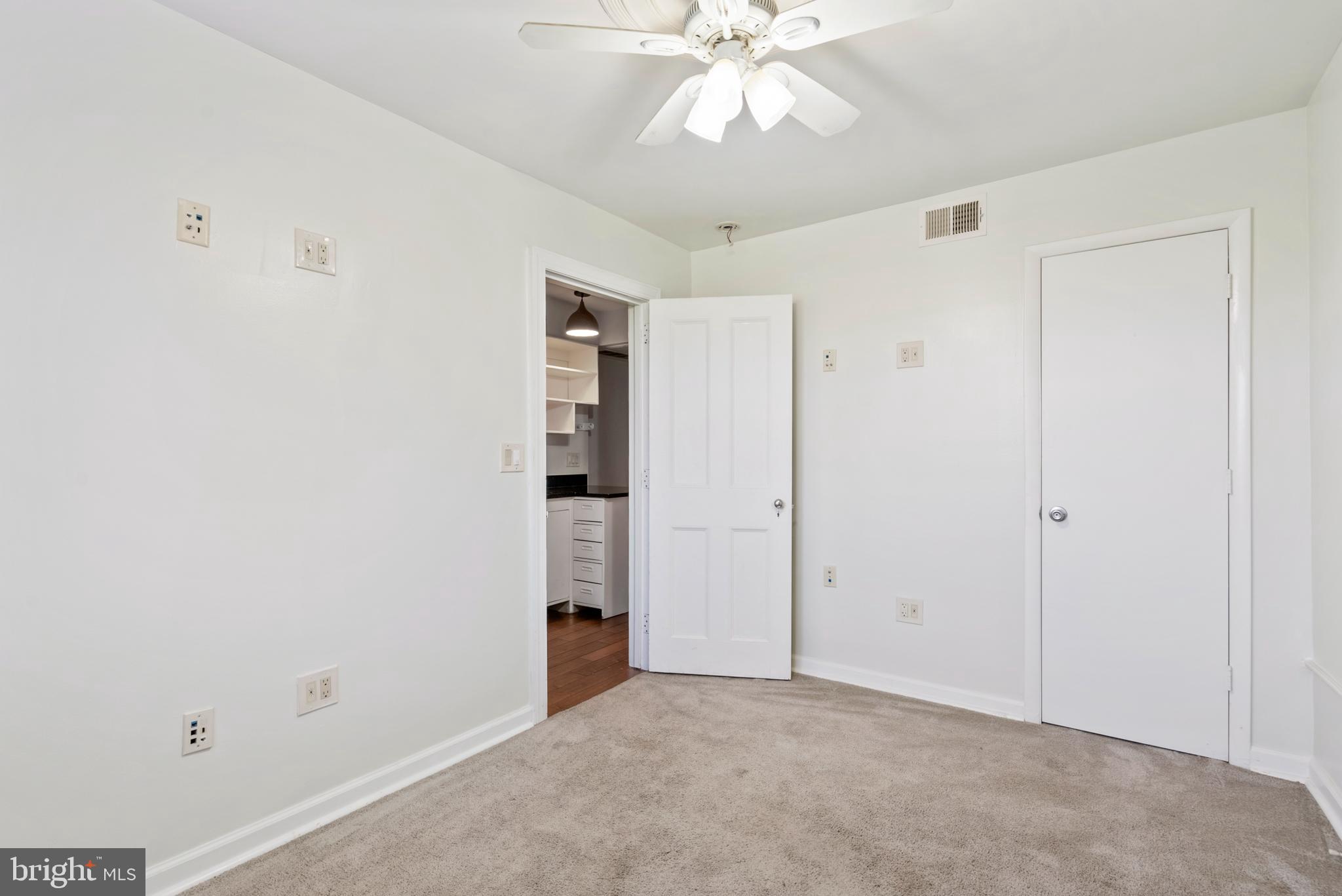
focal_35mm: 16
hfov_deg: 96.7
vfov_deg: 73.8
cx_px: 671
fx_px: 597
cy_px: 448
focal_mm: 16
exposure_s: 1/3
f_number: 9
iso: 160
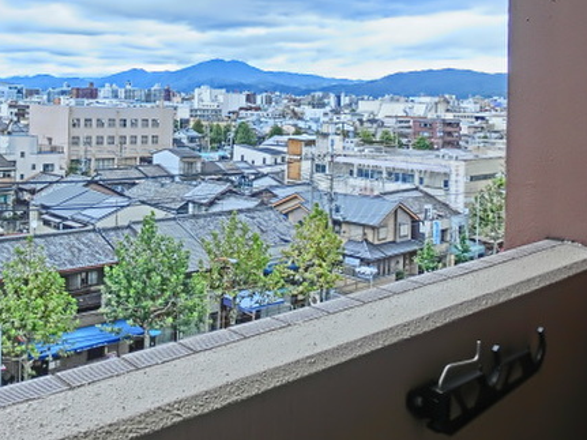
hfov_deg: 45.8
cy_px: 89
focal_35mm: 39
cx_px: 131
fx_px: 661
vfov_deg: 35.6
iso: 80
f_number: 3
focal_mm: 4.24
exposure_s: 1/400
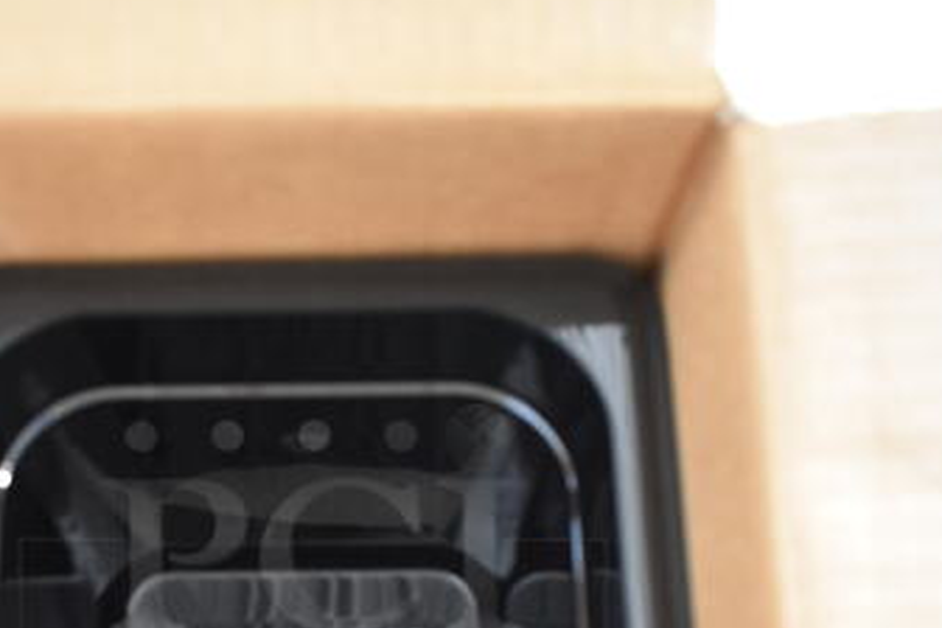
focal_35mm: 49
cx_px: 314
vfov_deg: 26.7
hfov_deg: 39.9
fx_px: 1282
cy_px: 550
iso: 2000
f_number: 3.5
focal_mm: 18
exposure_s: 1/30
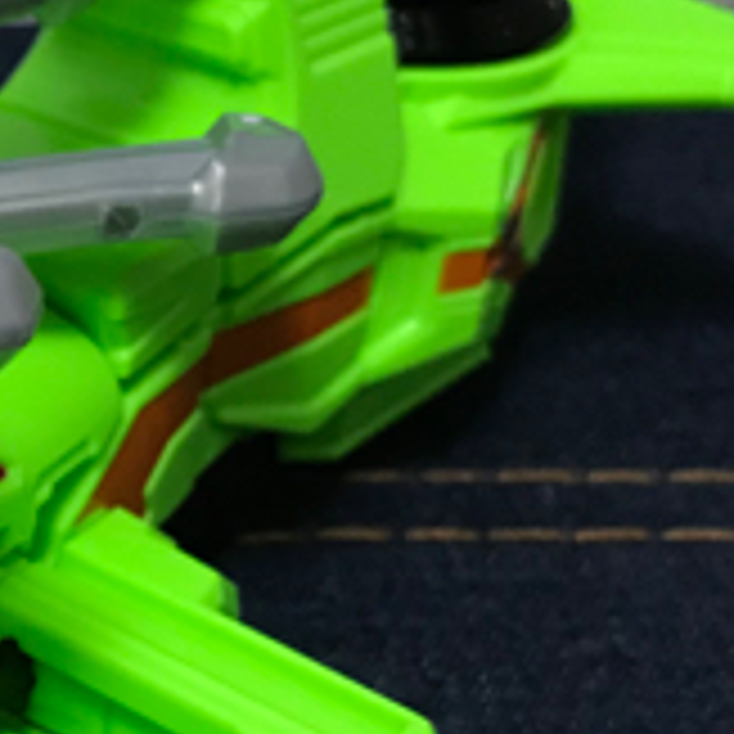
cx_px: -77
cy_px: 419
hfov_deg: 17.3
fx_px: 2327
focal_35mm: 97
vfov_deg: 17.9
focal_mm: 3.99
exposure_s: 1/18
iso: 40
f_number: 1.8
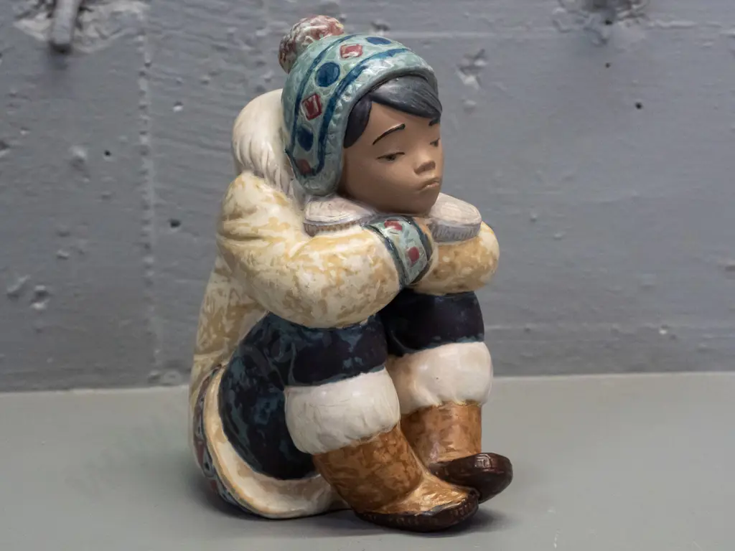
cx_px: 368
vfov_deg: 29.1
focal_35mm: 50
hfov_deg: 38.2
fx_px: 1062
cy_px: 276
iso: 3200
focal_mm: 25
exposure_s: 1/200
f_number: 5.6
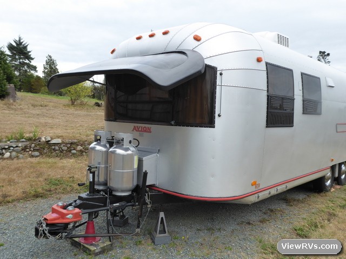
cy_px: 130
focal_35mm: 32
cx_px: 173
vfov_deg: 44.2
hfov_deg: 56.8
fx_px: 320
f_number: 3.5
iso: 125
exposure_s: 1/250
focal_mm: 5.4
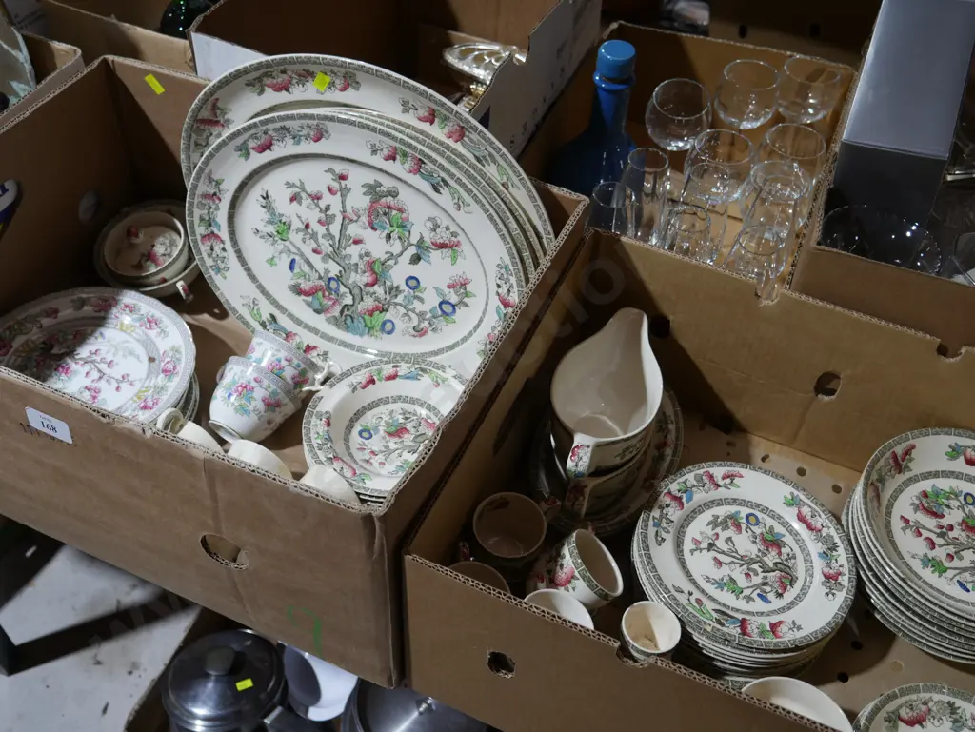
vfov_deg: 41.8
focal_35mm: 34
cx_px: 488
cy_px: 366
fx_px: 958
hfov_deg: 53.9
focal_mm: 17
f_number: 4
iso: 320
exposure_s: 1/60
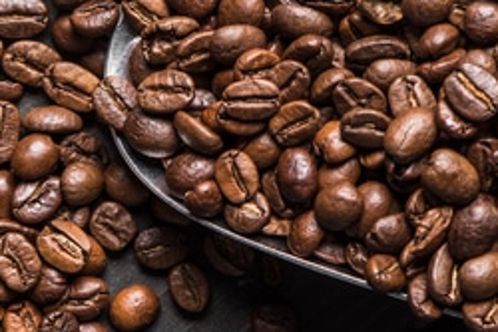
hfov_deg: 4.9
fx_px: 5813
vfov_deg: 3.3
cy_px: 194
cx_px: 107
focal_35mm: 420
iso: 100
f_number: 8
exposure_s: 1/160
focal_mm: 105
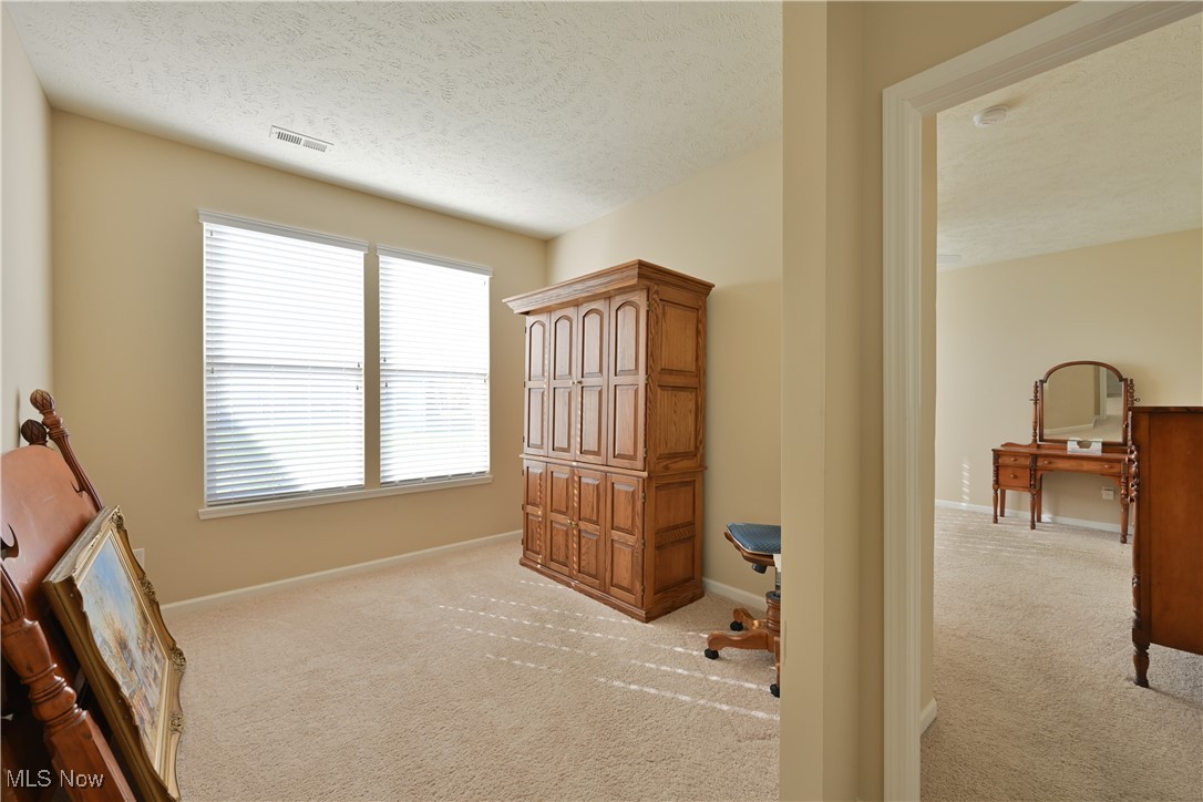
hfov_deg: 104.3
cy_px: 401
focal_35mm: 14
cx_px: 602
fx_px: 468
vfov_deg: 81.2
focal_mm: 14
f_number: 9
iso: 400
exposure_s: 1/30
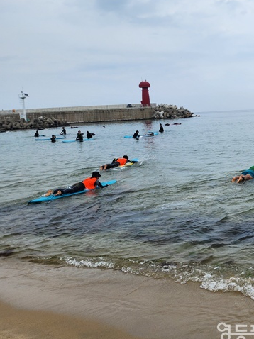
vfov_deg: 47.6
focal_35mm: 39
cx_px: 260
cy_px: 138
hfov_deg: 33.3
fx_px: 382
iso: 12
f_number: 1.8
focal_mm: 6.4
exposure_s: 1/968
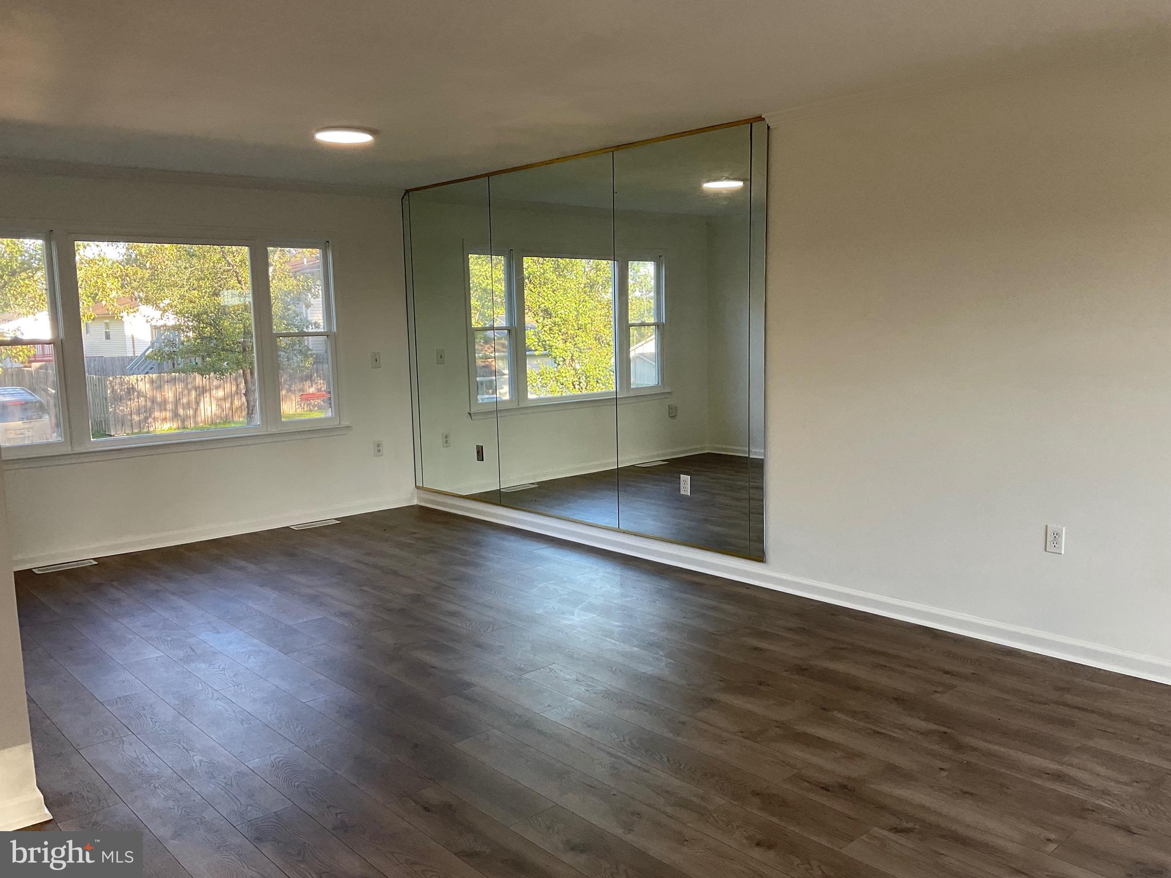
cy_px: 439
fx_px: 981
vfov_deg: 48.2
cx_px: 586
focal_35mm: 29
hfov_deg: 61.7
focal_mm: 3
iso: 50
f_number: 1.8
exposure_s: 1/120
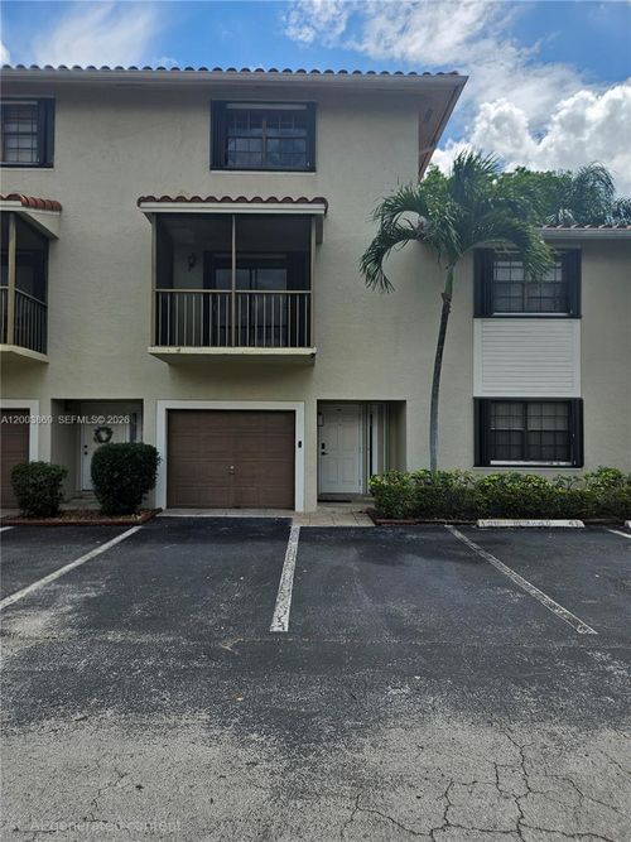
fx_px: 559
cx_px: 316
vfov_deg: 73.9
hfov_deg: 58.9
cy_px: 421
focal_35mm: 23
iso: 25
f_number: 1.8
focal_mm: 5.4
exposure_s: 1/2000
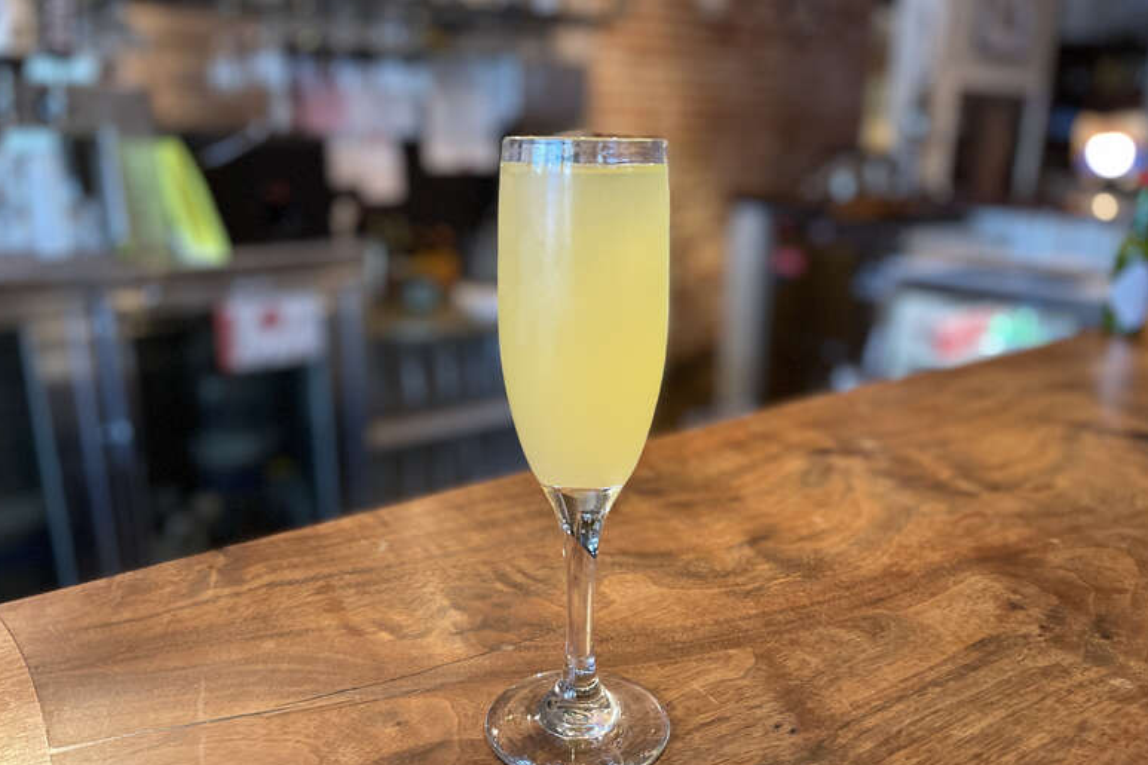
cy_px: 422
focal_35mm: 28
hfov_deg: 65.5
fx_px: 893
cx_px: 575
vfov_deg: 46.3
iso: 400
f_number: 1.6
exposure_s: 1/60
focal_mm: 5.1
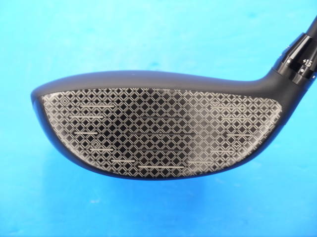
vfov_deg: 17.6
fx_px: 769
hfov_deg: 23.3
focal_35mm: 84
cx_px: 158
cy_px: 118
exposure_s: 1/40
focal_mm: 42
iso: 800
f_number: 5.6
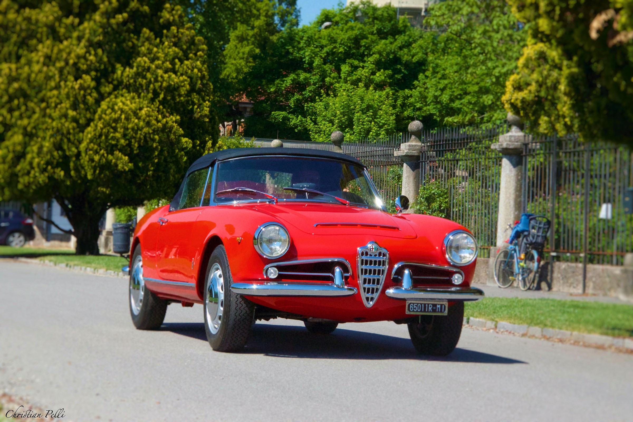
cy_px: 211
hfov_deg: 19.5
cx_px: 316
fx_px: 1846
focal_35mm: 105
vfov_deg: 13.0
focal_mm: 70
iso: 6400
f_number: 16
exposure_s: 1/4000
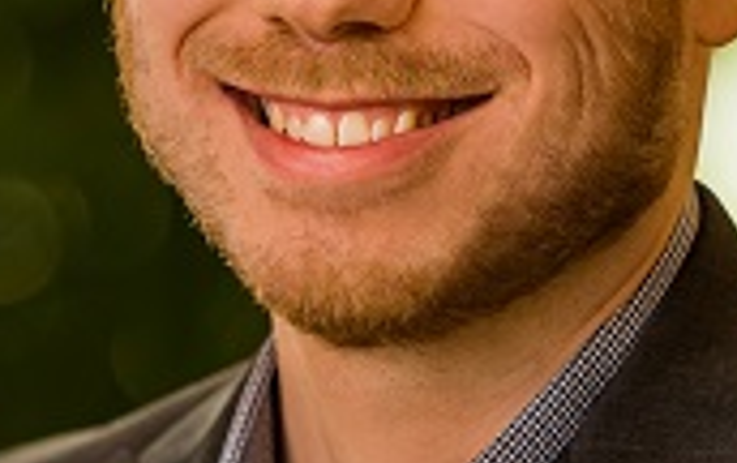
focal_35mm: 554
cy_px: 482
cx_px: 491
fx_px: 11142
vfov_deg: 2.4
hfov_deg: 3.8
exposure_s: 1/200
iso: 640
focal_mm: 145
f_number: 2.8
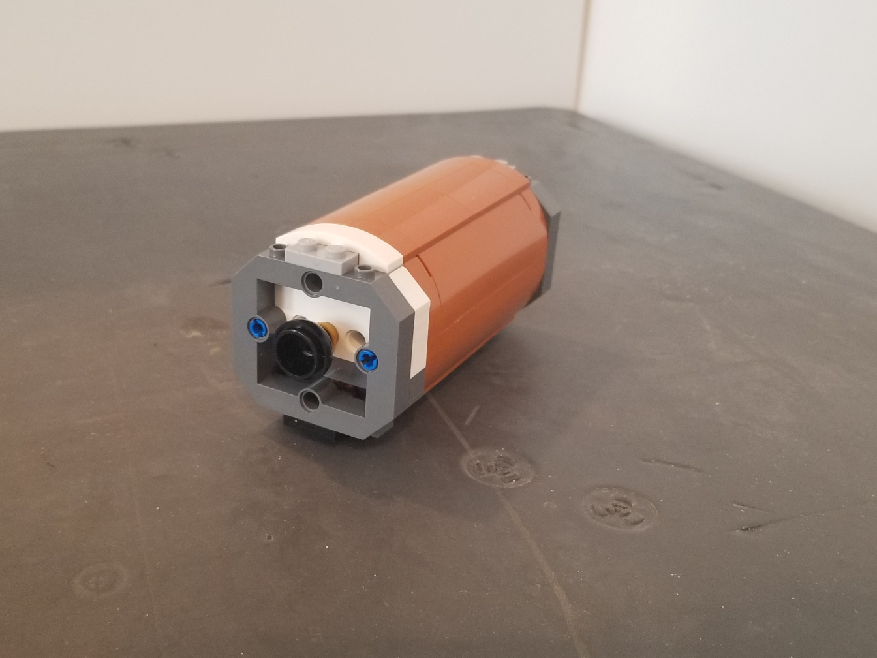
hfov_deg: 67.3
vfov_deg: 53.1
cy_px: 329
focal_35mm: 26
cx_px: 438
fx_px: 659
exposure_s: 1/30
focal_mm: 4.25
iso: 200
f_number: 1.7
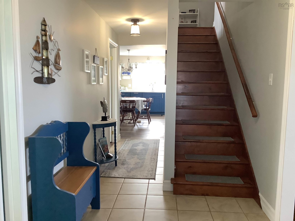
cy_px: 110
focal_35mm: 31
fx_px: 264
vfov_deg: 45.4
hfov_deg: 58.4
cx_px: 148
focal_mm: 3.3
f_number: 2.4
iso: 200
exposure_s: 1/60
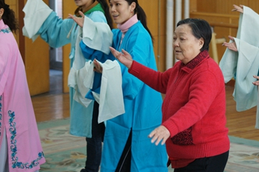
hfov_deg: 16.0
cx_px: 159
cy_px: 71
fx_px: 920
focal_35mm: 128
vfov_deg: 10.7
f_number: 4.5
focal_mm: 75
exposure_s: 1/80
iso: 800
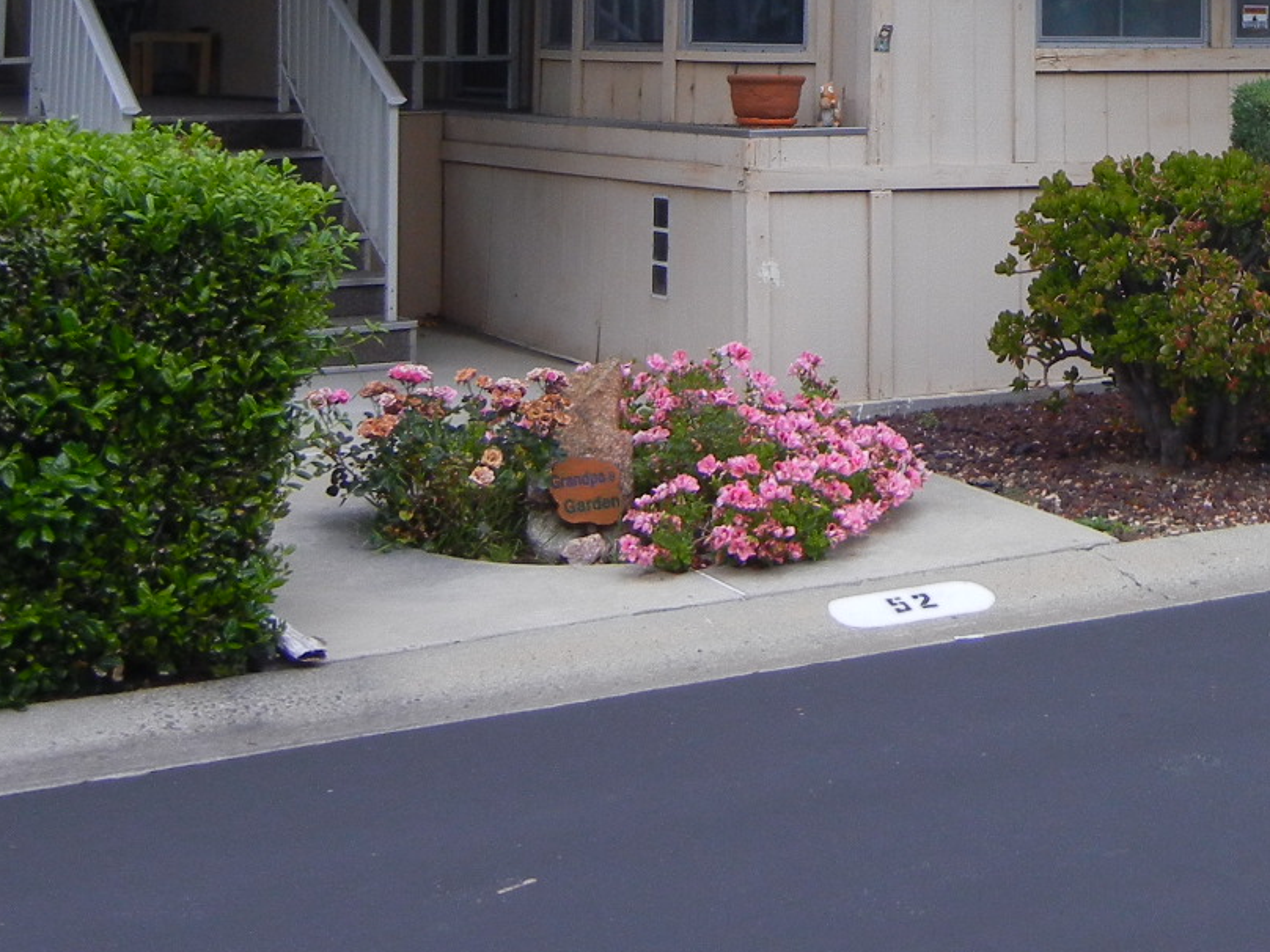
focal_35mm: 76
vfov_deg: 18.5
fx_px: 2788
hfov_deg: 24.9
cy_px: -130
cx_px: 1151
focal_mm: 5.4
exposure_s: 1/316
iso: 160
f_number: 7
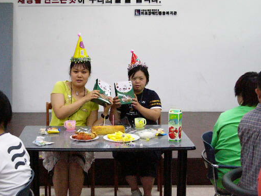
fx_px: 505
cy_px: 100
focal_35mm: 67
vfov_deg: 21.9
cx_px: 102
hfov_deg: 28.9
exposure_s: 1/30
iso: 400
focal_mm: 8.8
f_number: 3.4
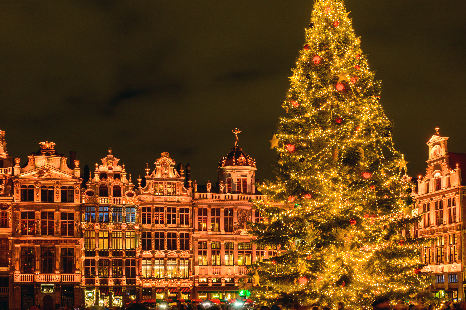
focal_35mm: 42
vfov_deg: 31.8
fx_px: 543
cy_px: 148
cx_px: 234
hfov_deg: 46.4
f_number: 9
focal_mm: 36
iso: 100
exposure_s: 4
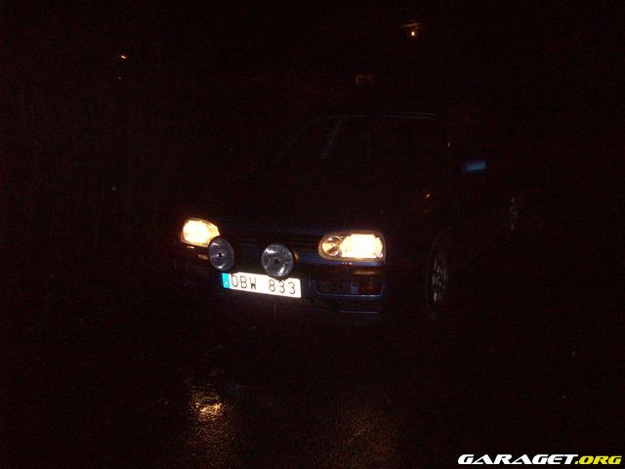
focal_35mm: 37
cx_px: 312
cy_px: 234
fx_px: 668
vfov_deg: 38.7
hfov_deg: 50.1
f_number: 2.8
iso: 200
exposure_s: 1/64
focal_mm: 6.2
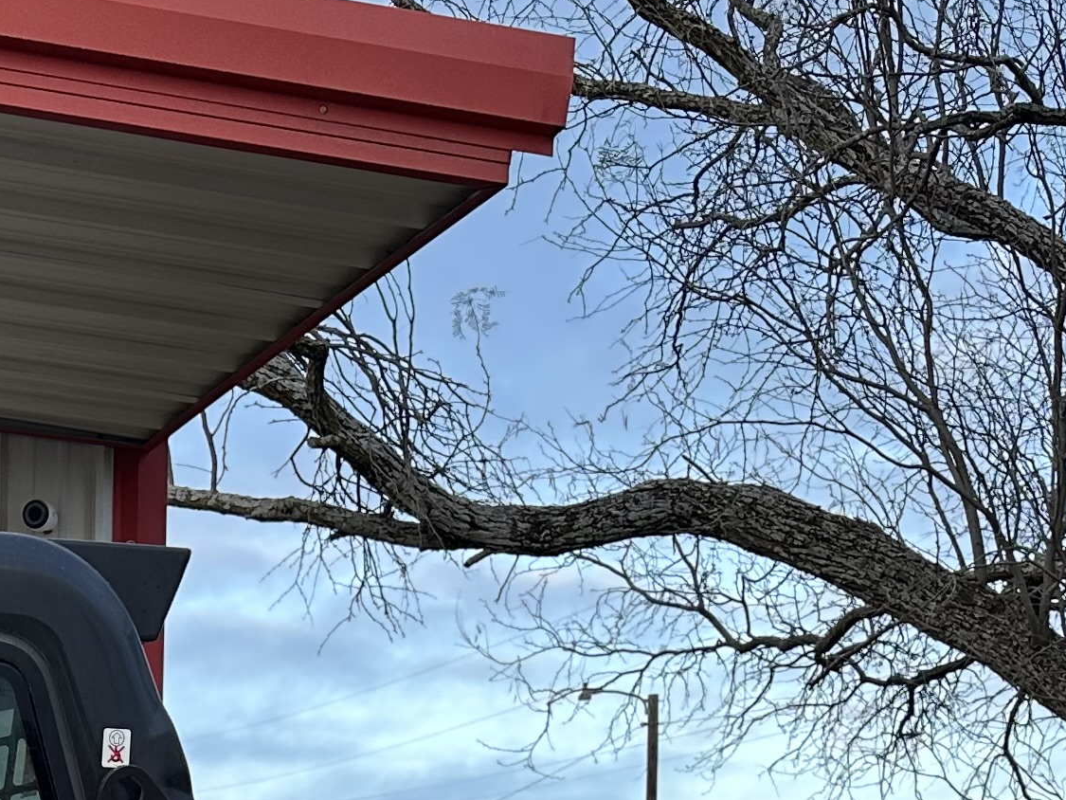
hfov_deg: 21.2
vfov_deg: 15.2
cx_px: -200
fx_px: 2649
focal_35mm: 86
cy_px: 1381
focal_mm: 6.86
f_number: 1.78
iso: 64
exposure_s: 1/206
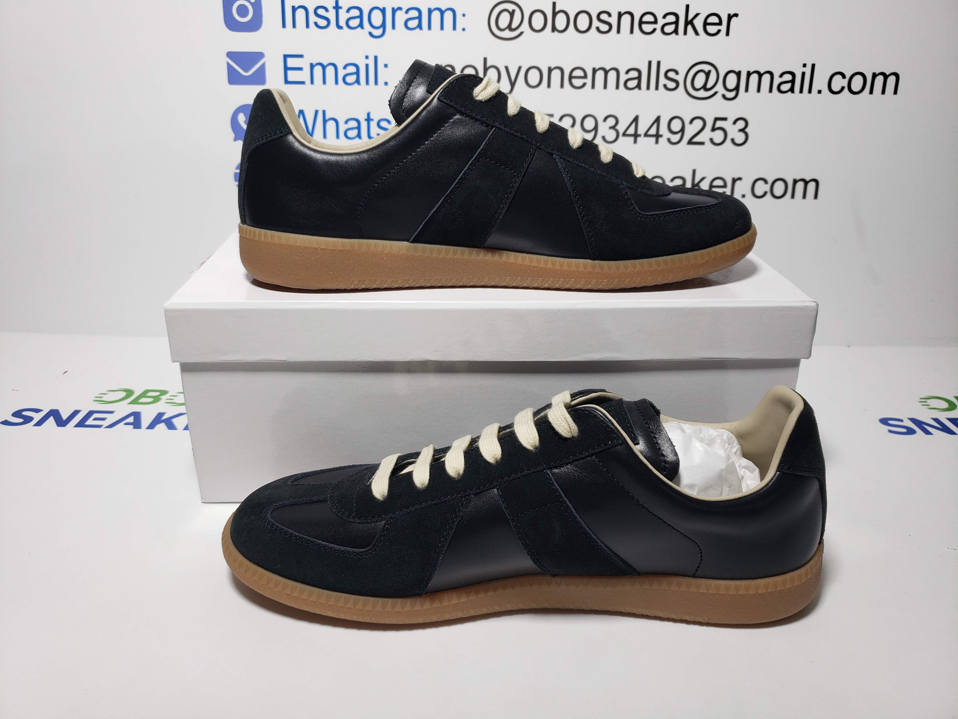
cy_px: 360
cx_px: 479
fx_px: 720
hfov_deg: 67.3
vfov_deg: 53.1
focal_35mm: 26
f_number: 1.5
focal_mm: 4.3
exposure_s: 1/377
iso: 50
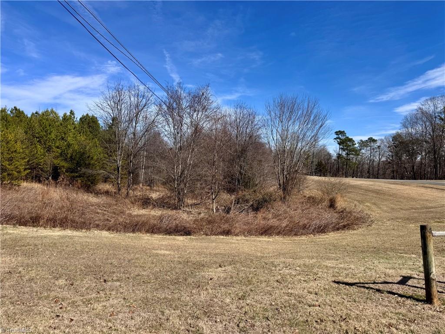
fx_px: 309
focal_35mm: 24
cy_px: 167
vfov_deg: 56.8
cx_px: 222
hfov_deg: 71.6
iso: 80
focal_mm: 6.76
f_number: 1.78
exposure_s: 1/5348
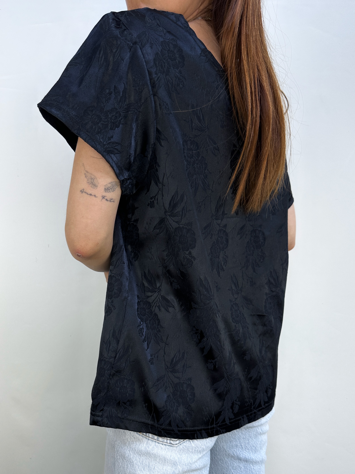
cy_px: 237
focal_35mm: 24
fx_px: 328
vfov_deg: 71.6
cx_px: 178
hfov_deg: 56.8
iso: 80
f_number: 1.78
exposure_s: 1/543
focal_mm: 6.86
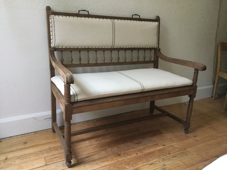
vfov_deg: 45.4
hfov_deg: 58.4
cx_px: 114
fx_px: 203
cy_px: 85
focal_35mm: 31
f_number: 2.4
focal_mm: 3.3
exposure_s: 1/17
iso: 250
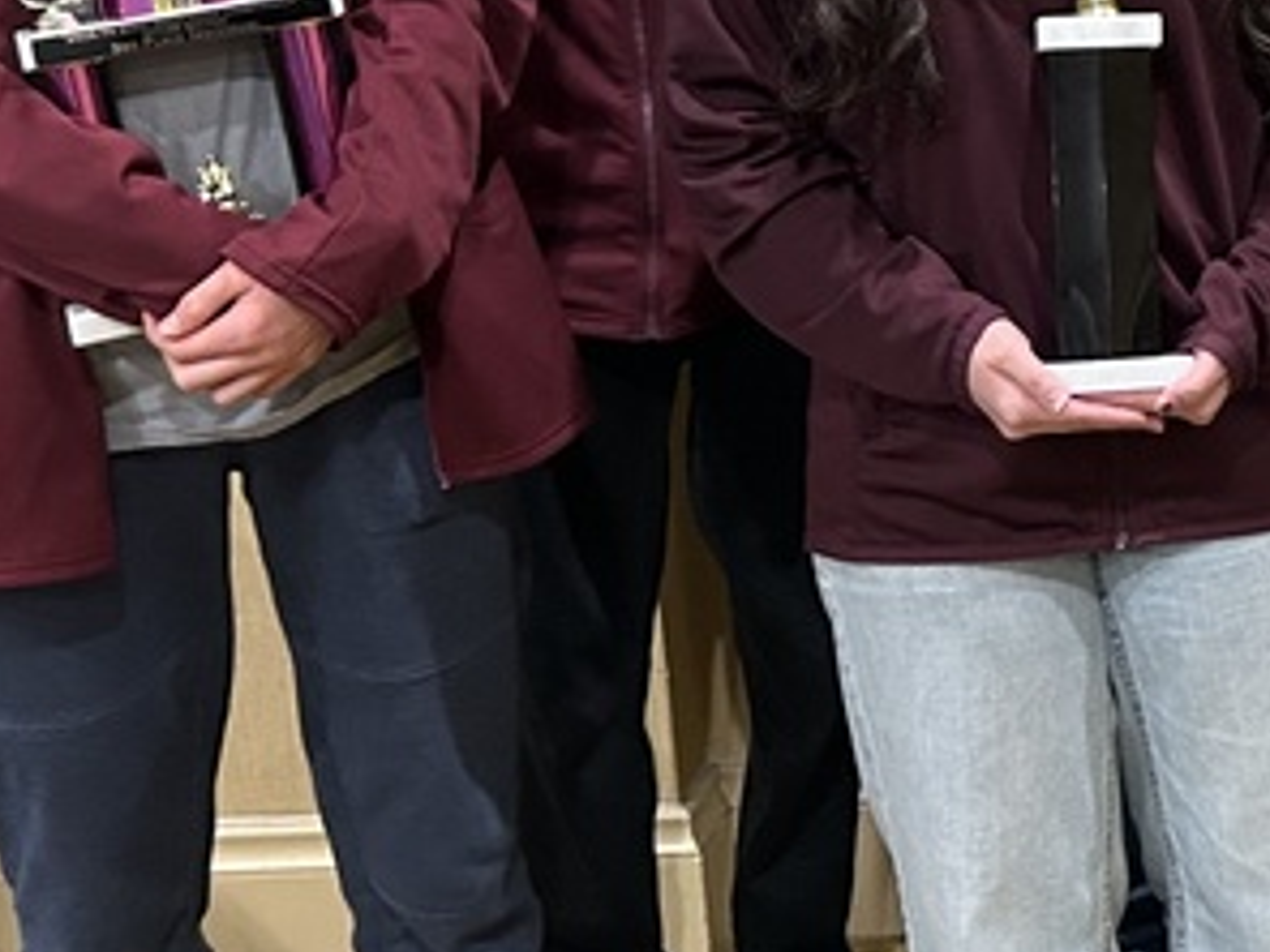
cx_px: 1905
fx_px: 3302
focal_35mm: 90
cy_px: 13
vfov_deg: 16.1
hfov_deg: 19.1
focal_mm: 5.7
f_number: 1.5
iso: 320
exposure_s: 1/41
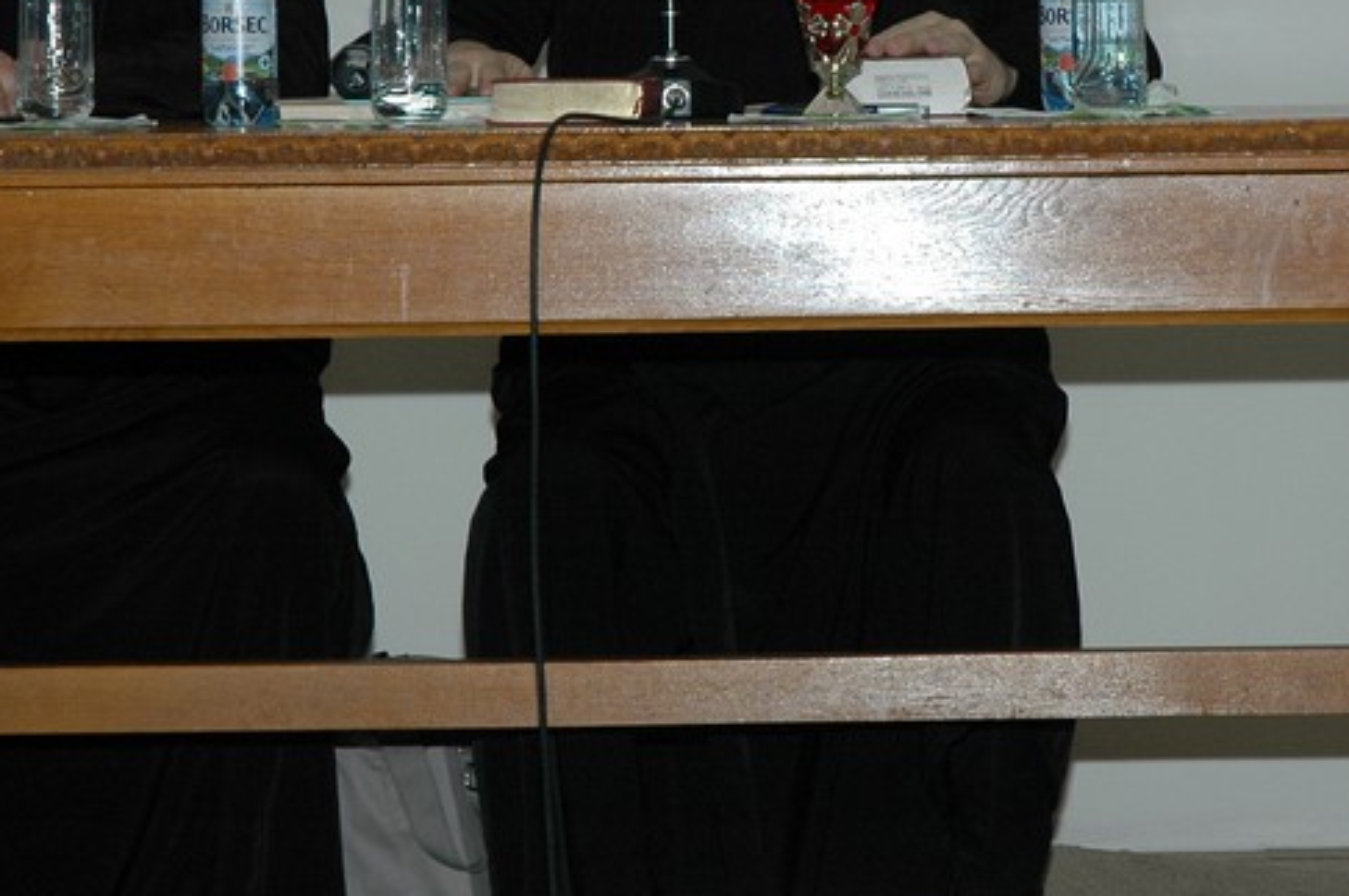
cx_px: 866
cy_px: 219
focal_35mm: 156
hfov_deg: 13.2
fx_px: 5840
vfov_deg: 8.8
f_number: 4.5
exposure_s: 1/60
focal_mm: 56
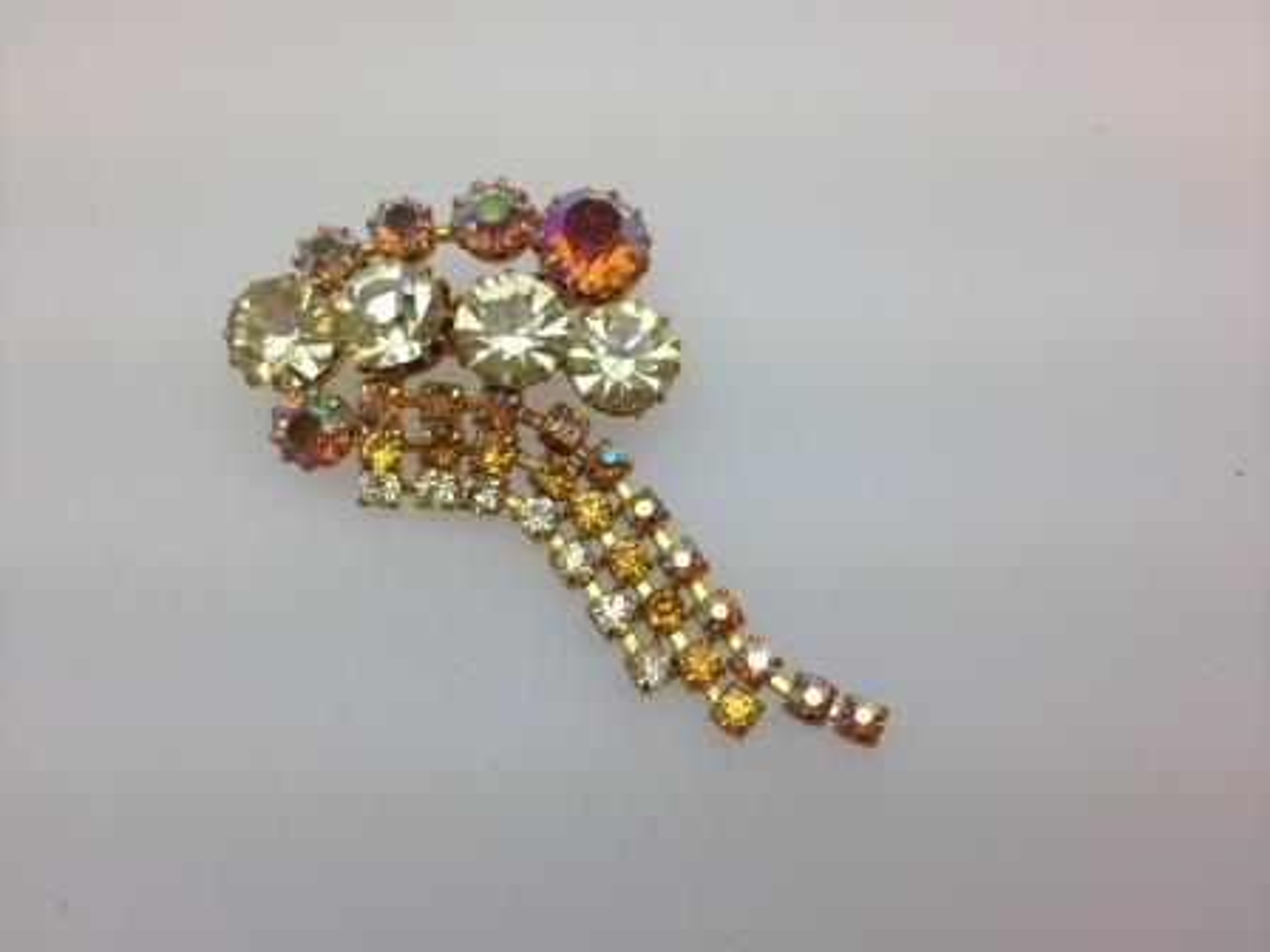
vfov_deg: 40.7
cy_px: 476
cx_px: 635
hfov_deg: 52.6
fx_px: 1284
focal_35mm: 35
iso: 50
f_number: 2.4
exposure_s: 1/170
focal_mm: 4.28
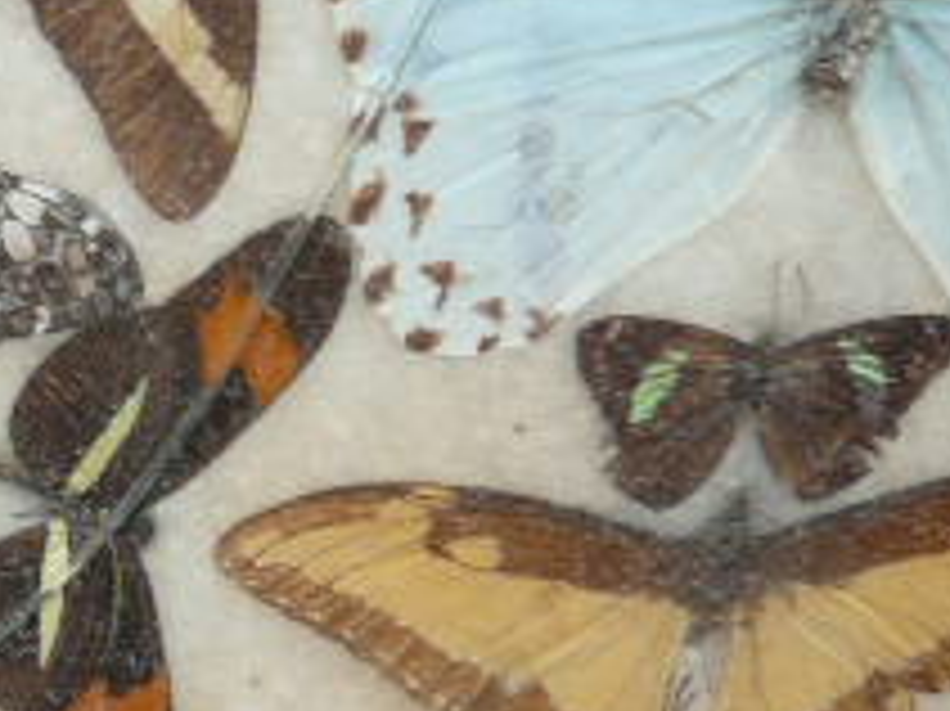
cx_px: -459
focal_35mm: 85
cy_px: 621
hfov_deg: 20.0
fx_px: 2331
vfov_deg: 17.1
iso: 100
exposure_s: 1/30
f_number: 2.8
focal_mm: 4.6
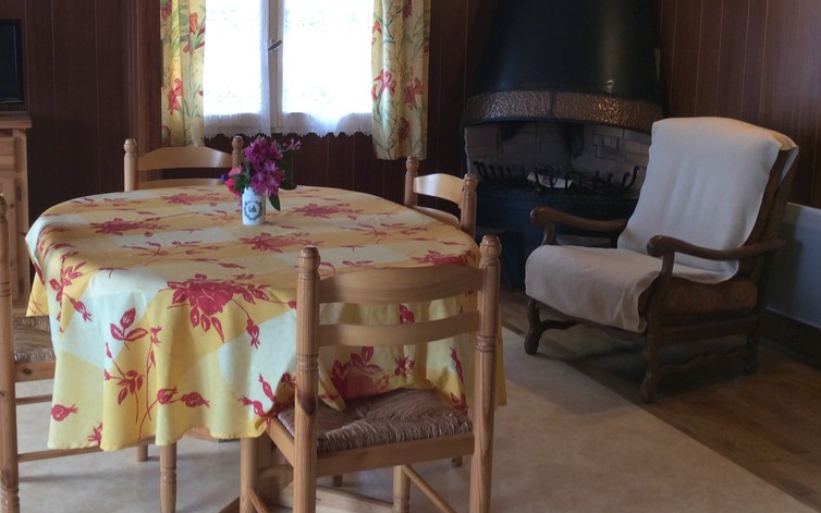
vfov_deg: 27.8
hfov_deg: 43.4
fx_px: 1029
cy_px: 160
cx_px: 365
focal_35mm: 46
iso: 40
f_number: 2.4
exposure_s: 1/33
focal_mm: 3.3
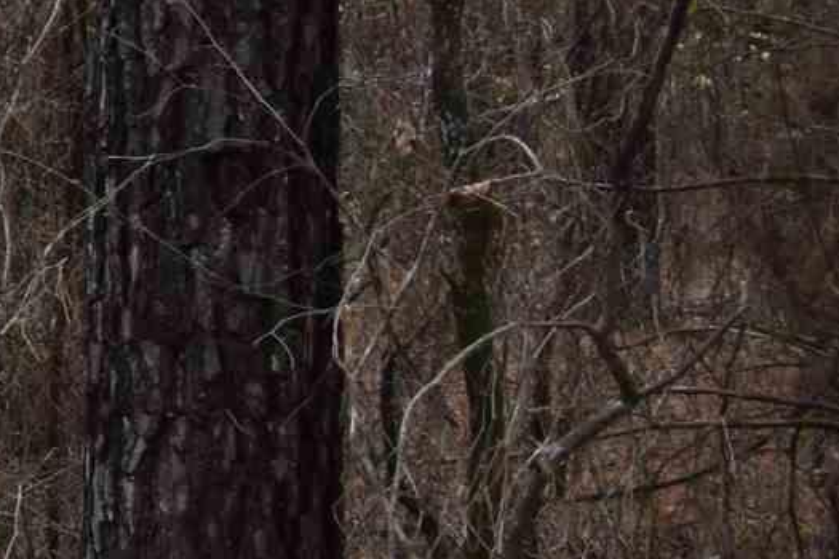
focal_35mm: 158
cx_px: -1451
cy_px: 243
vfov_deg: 8.7
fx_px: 3682
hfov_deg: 10.4
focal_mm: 18
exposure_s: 1/250
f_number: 3.5
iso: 400
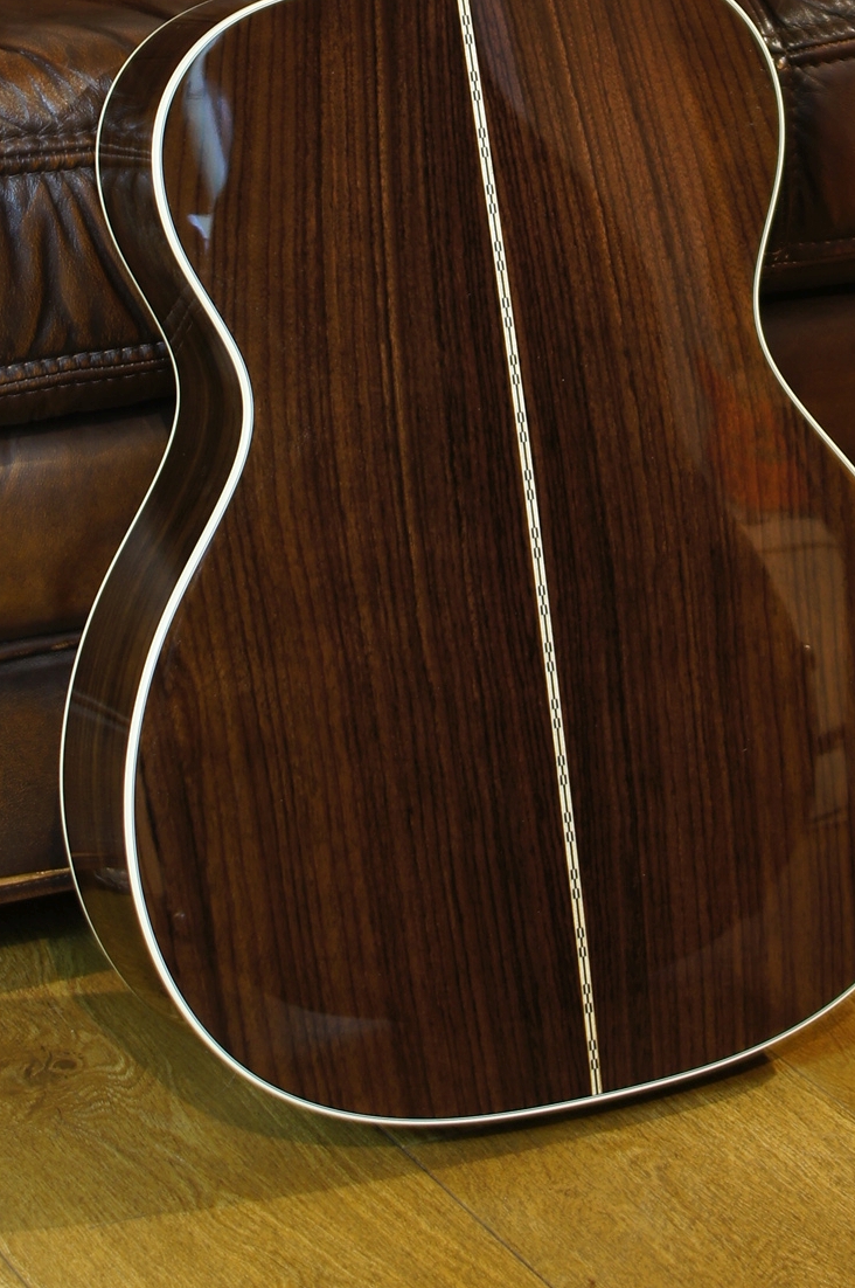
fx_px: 3894
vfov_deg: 18.3
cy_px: 18
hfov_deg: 12.5
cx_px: 475
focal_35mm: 109
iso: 100
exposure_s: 1/8
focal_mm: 35
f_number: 4.5
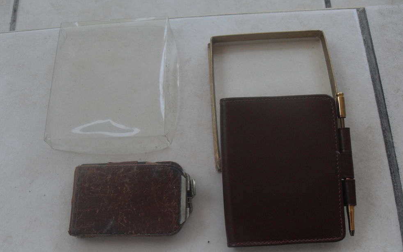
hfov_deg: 49.3
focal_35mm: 40
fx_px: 439
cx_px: 205
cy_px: 140
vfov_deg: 32.0
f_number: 2.8
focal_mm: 6.3
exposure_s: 1/90
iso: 80
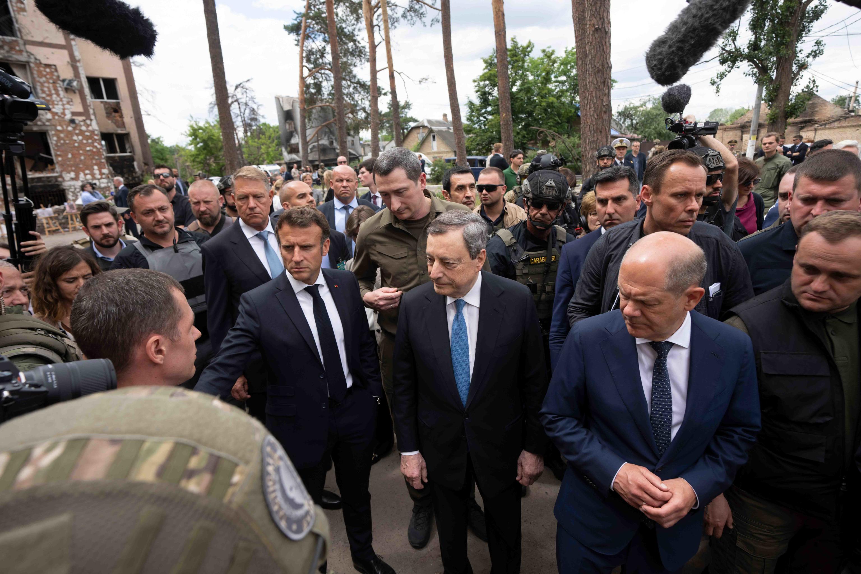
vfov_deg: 64.6
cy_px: 287
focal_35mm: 19
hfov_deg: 86.9
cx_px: 430
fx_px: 454
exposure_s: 1/200
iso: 125
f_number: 4.5
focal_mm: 19
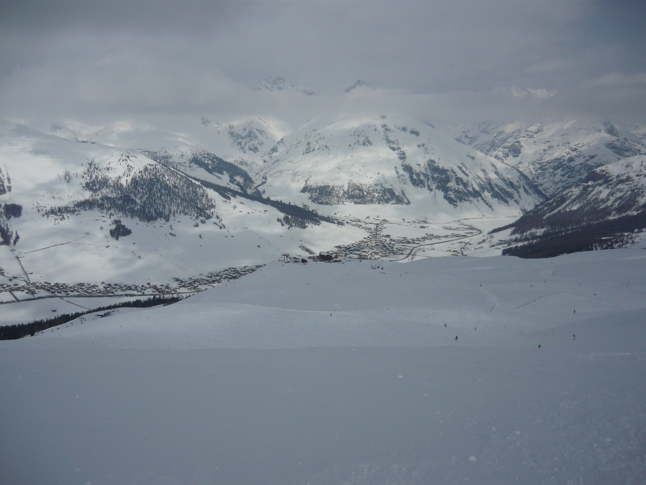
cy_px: 242
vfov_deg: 42.9
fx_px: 616
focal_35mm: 33
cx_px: 323
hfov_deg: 55.4
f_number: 8
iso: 100
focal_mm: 5.5
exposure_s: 1/1300
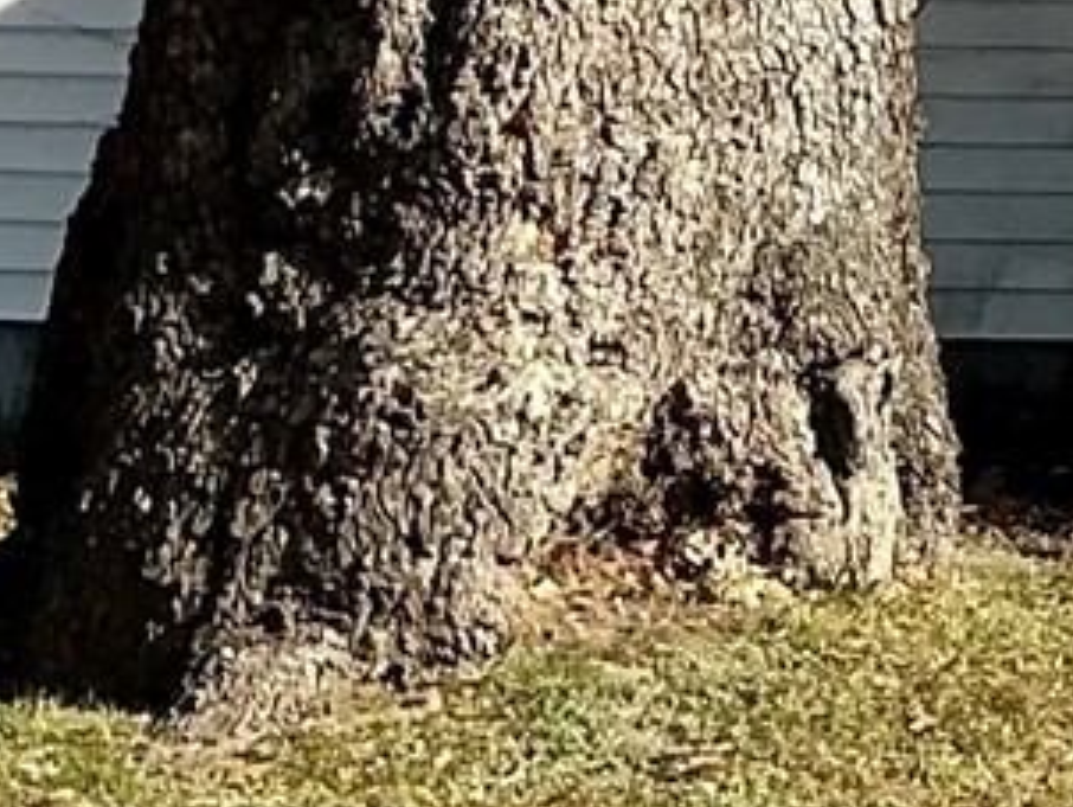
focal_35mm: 178
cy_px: -491
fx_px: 5522
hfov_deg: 9.9
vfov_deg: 8.1
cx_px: 2469
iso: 25
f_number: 1.8
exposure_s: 1/1168
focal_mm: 3
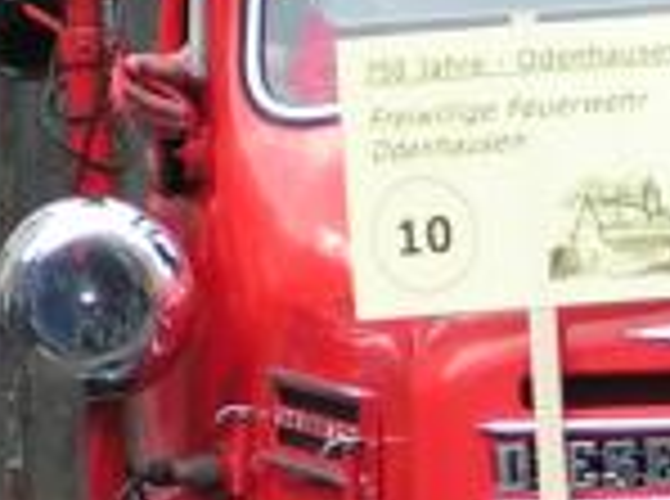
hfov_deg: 3.5
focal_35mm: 564
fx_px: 10890
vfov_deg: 2.6
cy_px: 437
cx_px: 863
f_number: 5
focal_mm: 20
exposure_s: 1/200
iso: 50
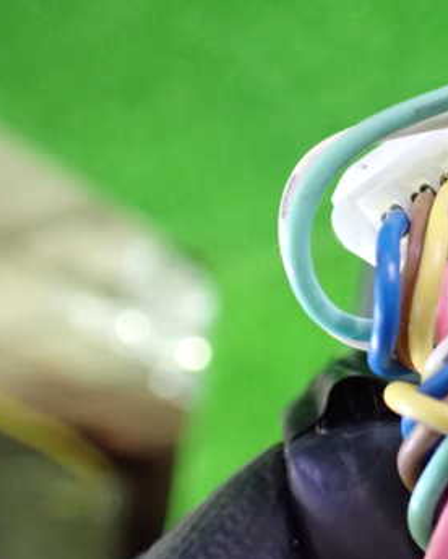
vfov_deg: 36.6
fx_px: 845
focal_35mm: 51
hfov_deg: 27.6
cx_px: 471
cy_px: 259
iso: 1250
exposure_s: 1/30
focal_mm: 5.4
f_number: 2.3
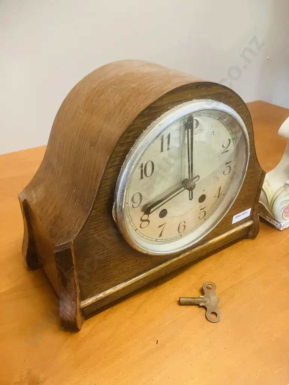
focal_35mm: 28
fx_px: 312
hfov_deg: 49.7
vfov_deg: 63.4
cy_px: 192
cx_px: 144
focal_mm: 3.99
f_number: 1.8
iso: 320
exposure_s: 1/50
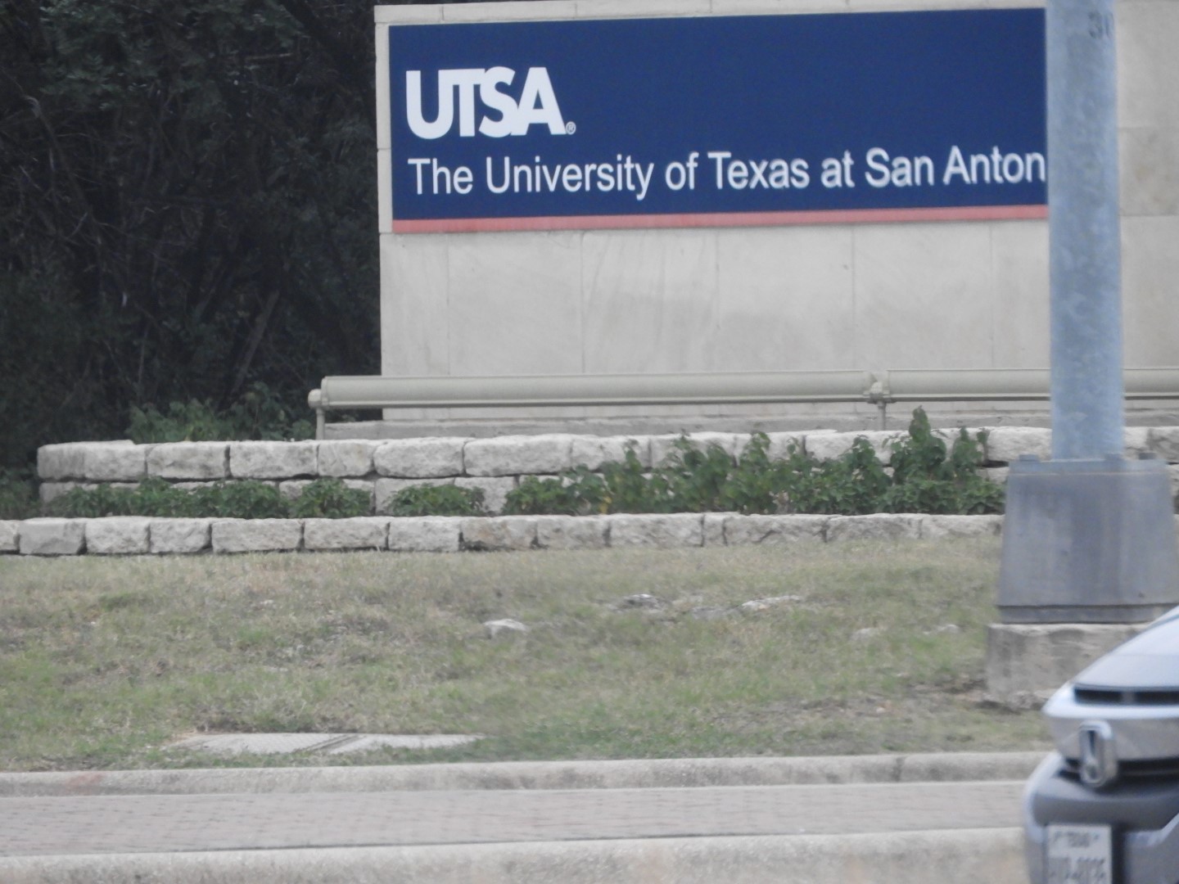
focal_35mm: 600
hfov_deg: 3.3
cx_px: 590
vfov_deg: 2.5
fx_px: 20436
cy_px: 442
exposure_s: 1/60
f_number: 5.6
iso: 640
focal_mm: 107.5
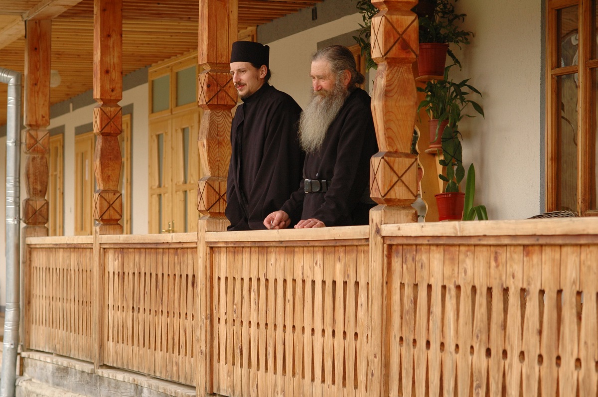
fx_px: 2115
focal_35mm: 128
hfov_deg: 16.1
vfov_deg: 10.7
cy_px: 198
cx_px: 299
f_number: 4.8
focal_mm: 85
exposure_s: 1/90
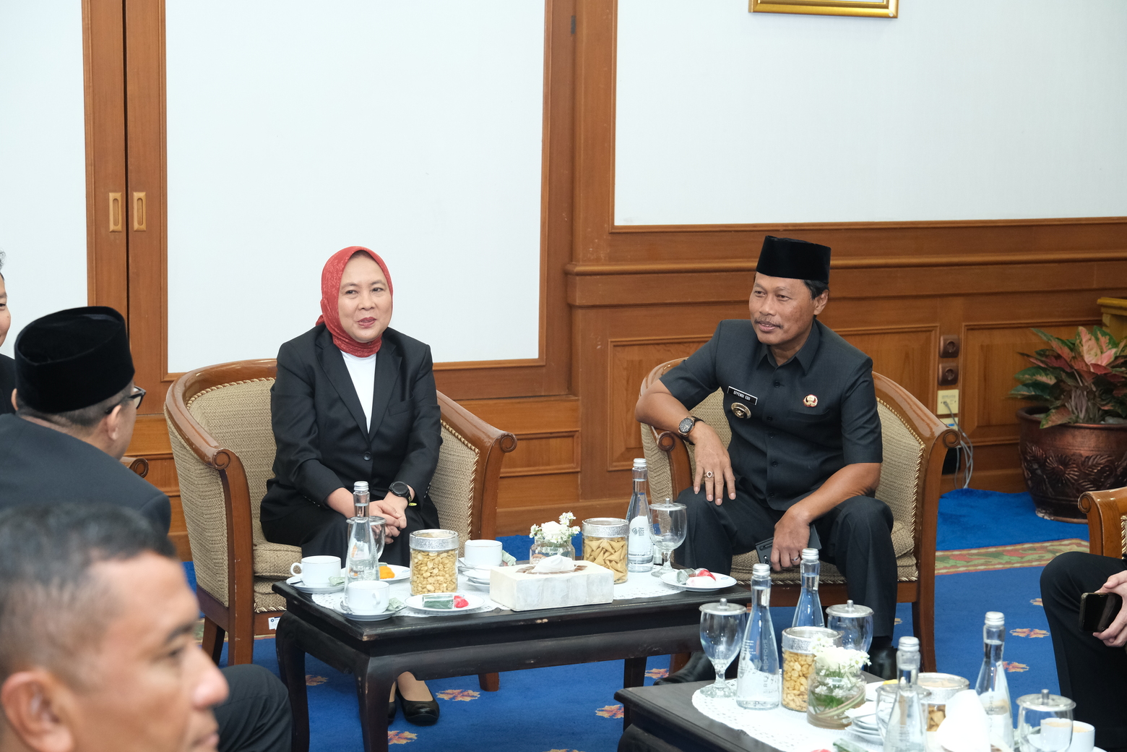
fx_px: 2129
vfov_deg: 20.0
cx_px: 564
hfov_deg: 29.7
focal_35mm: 68
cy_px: 376
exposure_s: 1/160
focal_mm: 45.4
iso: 2000
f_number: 4
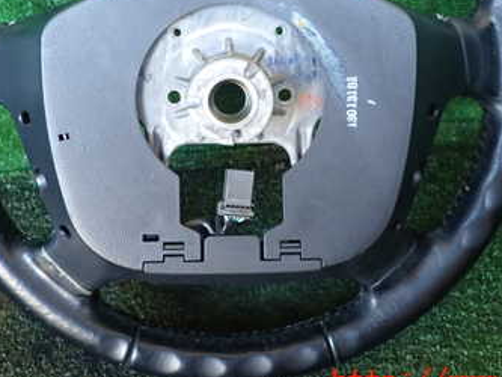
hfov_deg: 42.0
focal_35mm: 45
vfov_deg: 31.2
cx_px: 220
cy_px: 63
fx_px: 653
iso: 320
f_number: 2
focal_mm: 4.5
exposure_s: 1/30
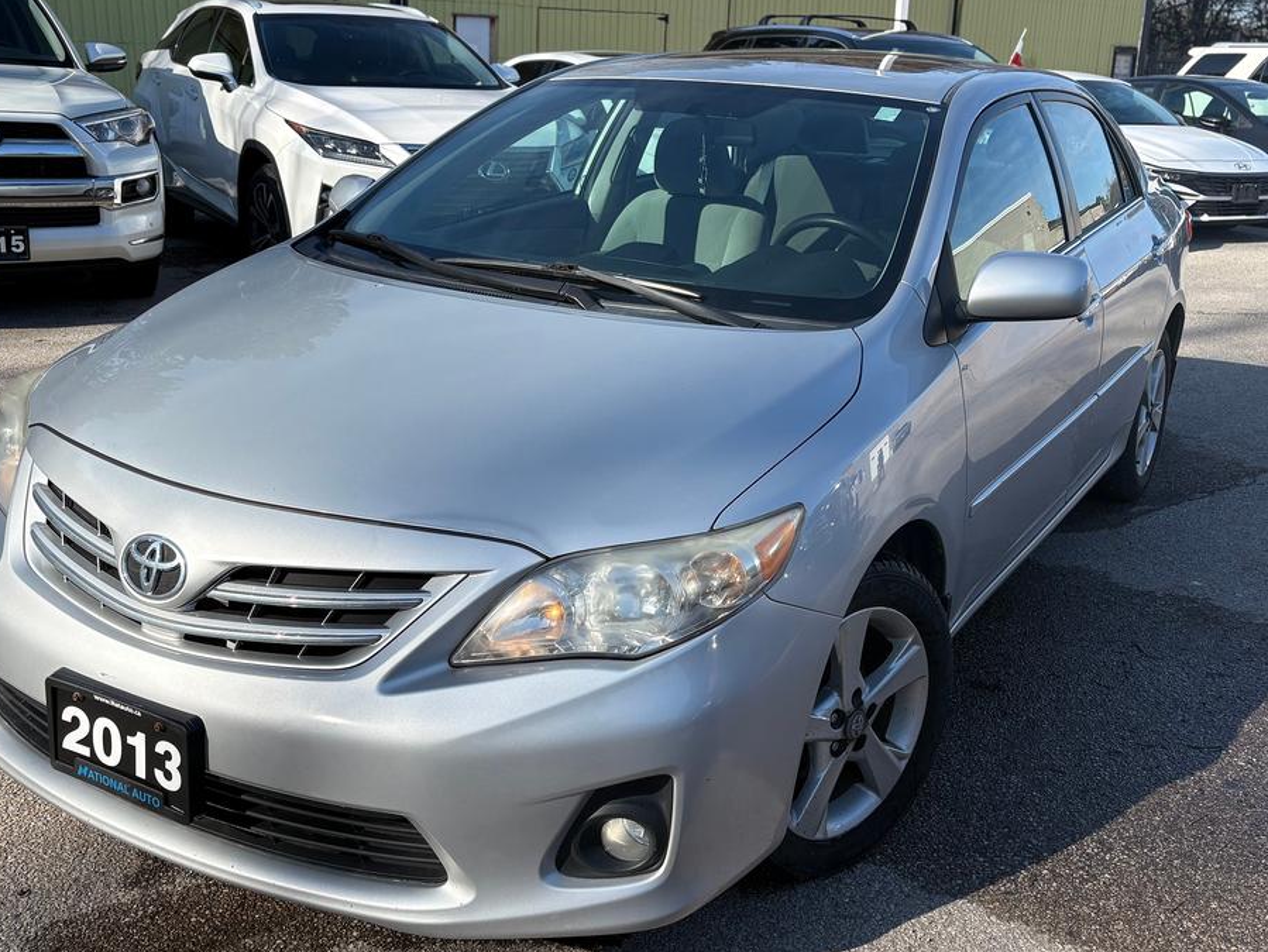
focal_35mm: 37
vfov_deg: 38.7
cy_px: 460
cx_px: 659
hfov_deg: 50.1
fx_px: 1356
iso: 50
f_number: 1.6
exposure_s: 1/2141
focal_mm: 5.96
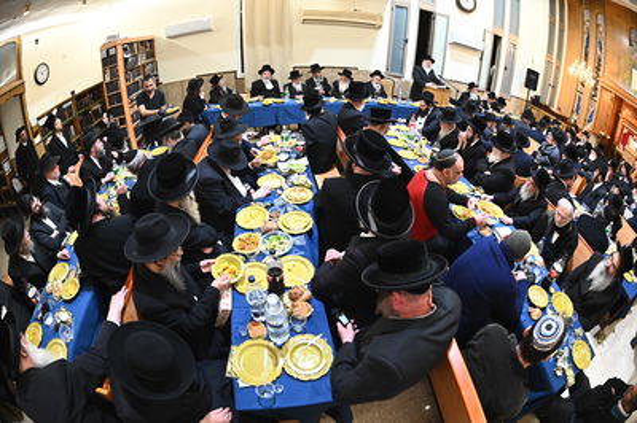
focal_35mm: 16
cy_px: 212
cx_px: 318
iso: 2500
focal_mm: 16
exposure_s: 1/160
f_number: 5
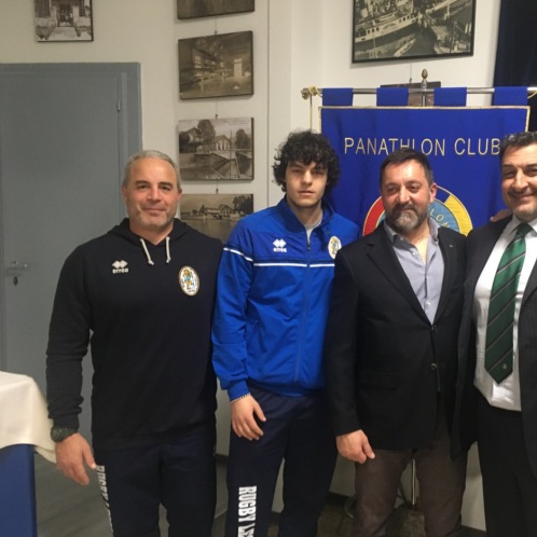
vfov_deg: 47.2
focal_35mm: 35
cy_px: 265
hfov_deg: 46.4
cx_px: 362
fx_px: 614
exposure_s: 1/17
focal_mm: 4.15
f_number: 2.2
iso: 200
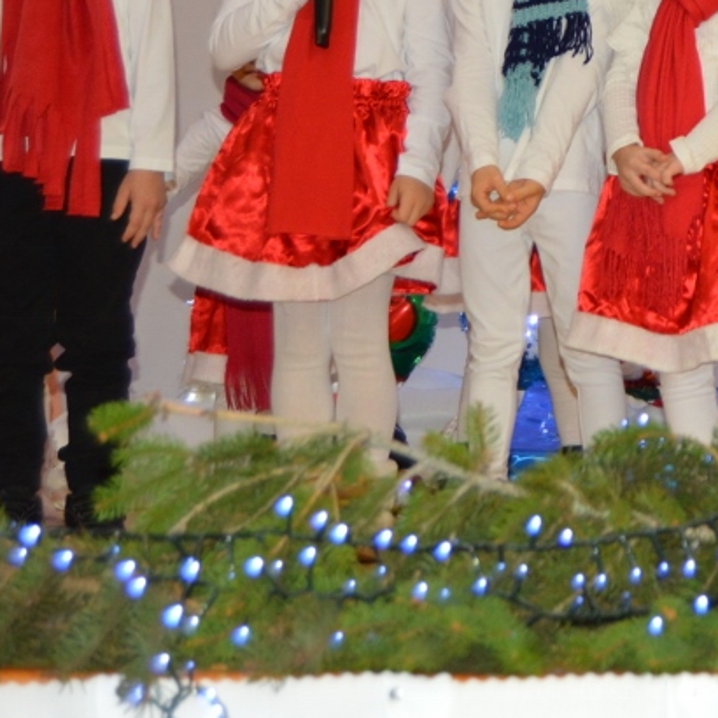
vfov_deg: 12.4
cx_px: 818
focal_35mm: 139
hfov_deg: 12.3
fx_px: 3270
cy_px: 3
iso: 720
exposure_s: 1/60
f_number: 4.5
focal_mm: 35
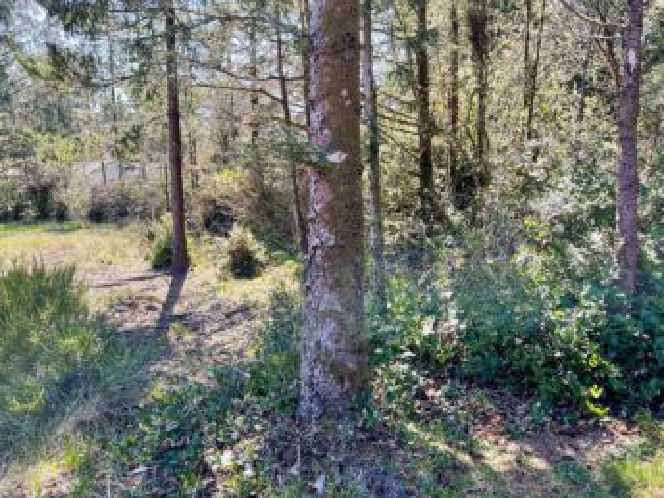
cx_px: 323
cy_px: 260
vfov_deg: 48.2
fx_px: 556
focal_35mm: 29
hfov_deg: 61.6
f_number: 1.6
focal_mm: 5.1
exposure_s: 1/355
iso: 32
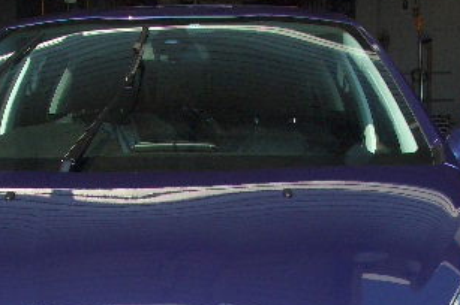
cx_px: 189
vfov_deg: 17.2
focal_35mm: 76
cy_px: 348
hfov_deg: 26.6
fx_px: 970
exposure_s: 1/320
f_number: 4.3
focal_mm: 5.8
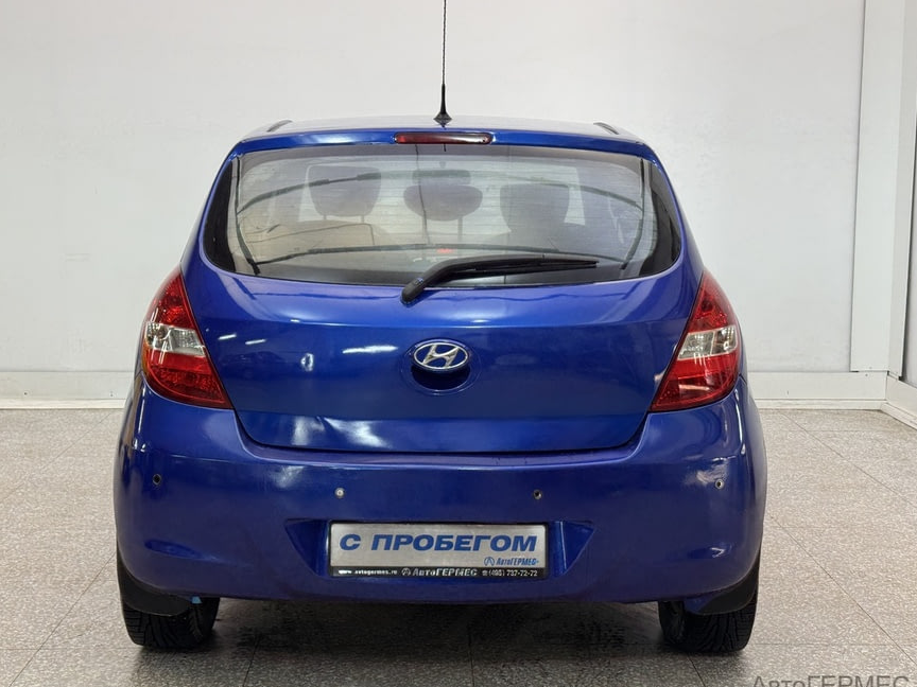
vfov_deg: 29.1
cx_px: 443
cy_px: 348
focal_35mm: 50
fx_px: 1325
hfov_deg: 38.2
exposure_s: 1/50
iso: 64
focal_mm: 6.76
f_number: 1.78
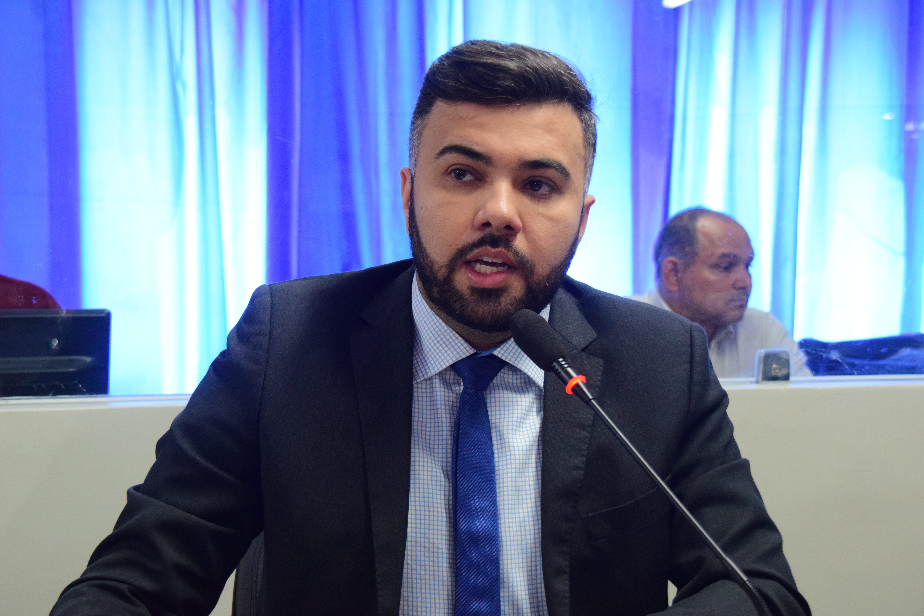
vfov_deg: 22.3
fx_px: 1565
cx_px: 461
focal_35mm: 61
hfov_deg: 32.9
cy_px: 307
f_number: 5
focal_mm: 40
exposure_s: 1/80
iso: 2000
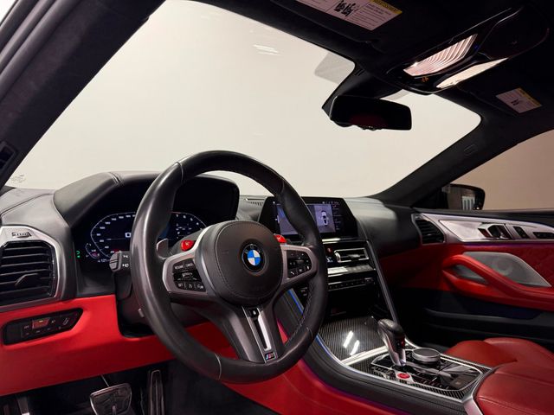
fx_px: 384
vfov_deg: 56.8
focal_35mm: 24
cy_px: 208
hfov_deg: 71.6
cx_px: 277
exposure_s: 1/120
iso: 125
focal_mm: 6.76
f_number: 1.78
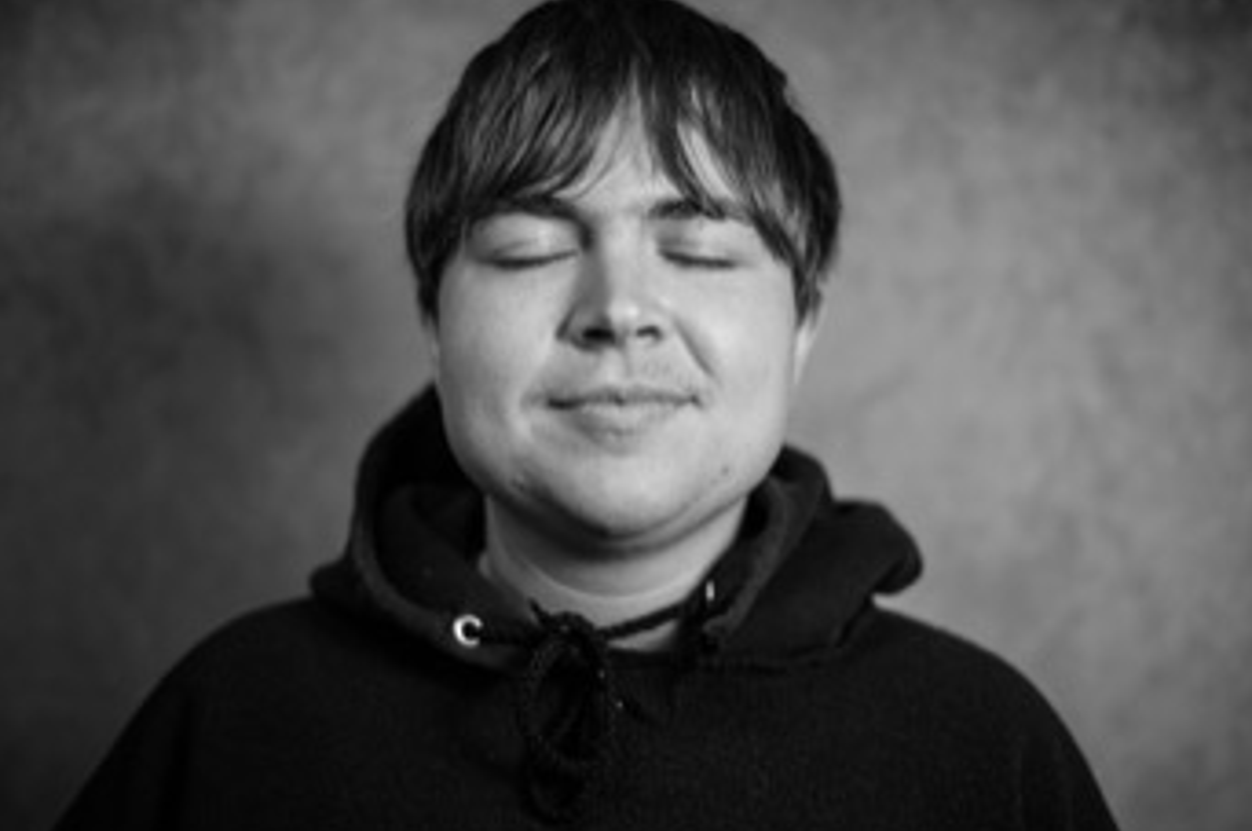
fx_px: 2153
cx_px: 641
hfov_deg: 32.4
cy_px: 403
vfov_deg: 21.8
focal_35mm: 62
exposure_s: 1/60
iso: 200
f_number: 1.4
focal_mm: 35
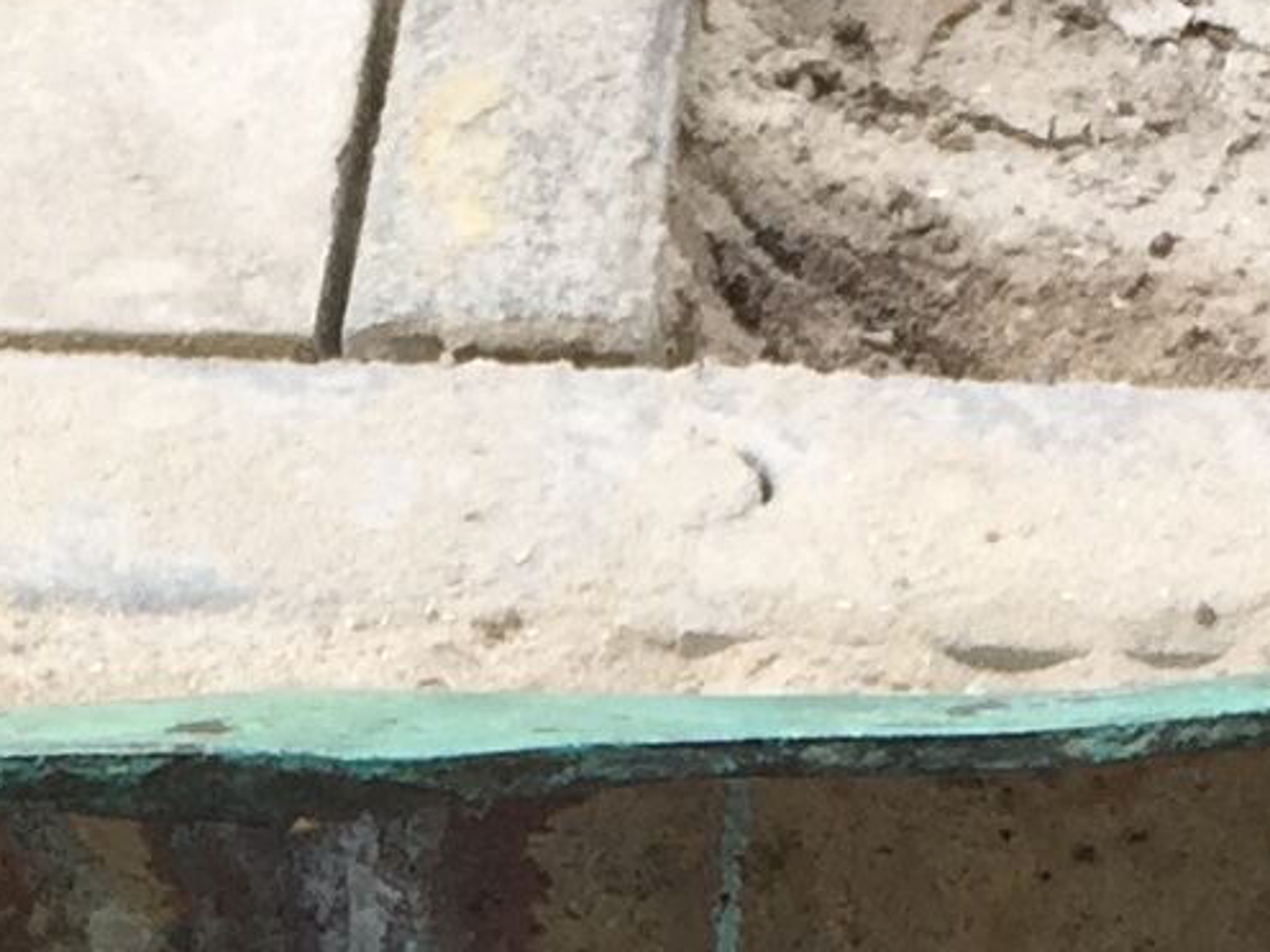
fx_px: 7007
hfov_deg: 10.4
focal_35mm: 191
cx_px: 602
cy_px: 1914
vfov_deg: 7.5
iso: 32
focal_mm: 4.15
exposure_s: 1/100
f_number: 2.2
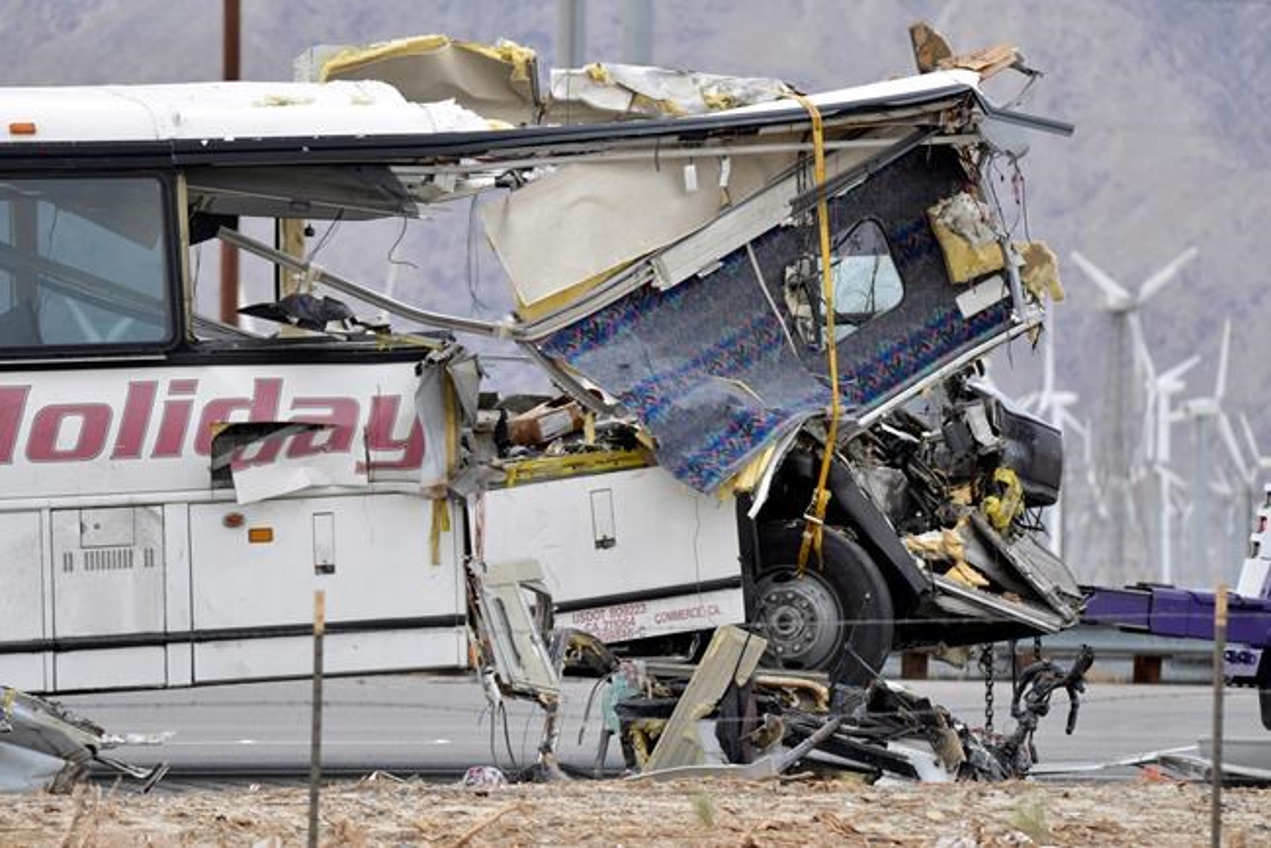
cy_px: 424
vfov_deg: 5.5
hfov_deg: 8.2
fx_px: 8830
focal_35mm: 250
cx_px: 636
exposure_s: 1/400
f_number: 5.6
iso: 200
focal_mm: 250
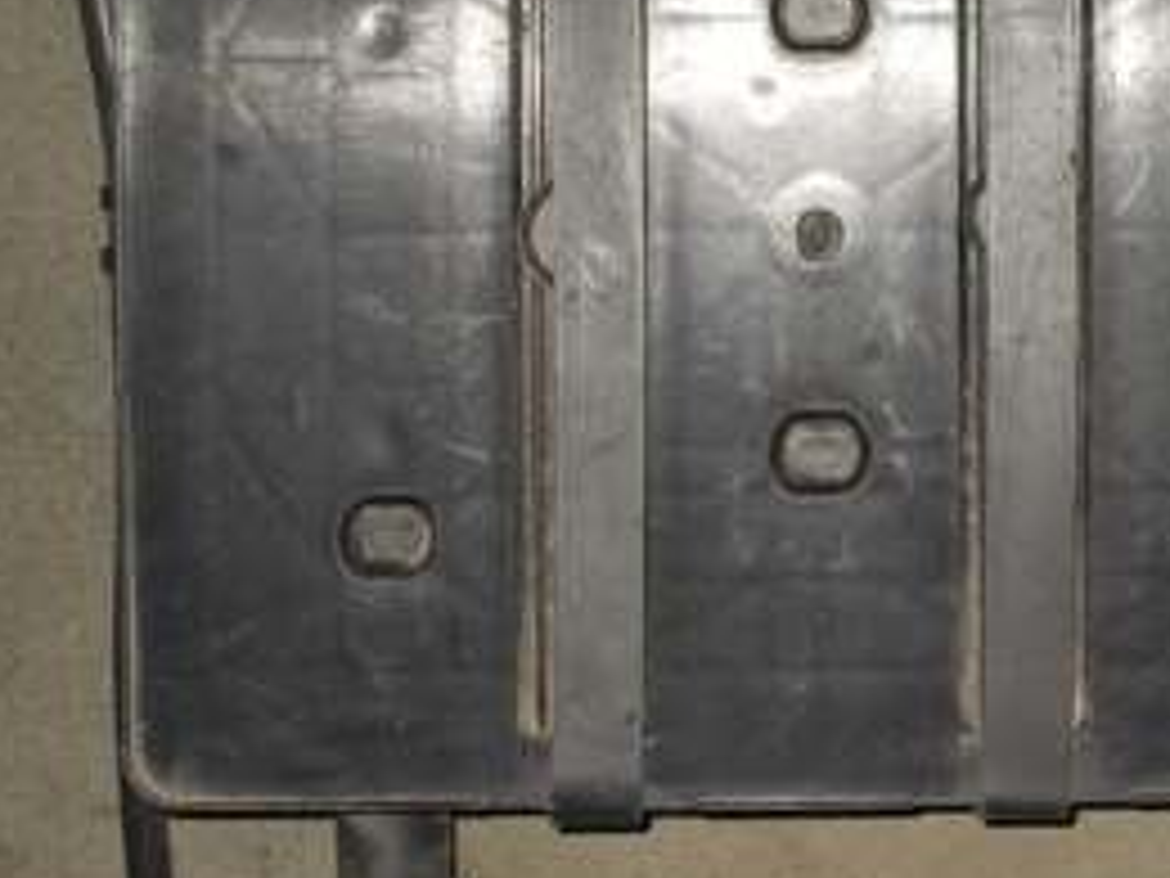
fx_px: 3245
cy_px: 268
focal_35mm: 96
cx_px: 1030
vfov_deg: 15.4
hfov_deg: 20.1
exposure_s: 1/30
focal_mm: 9
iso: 200
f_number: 4.5
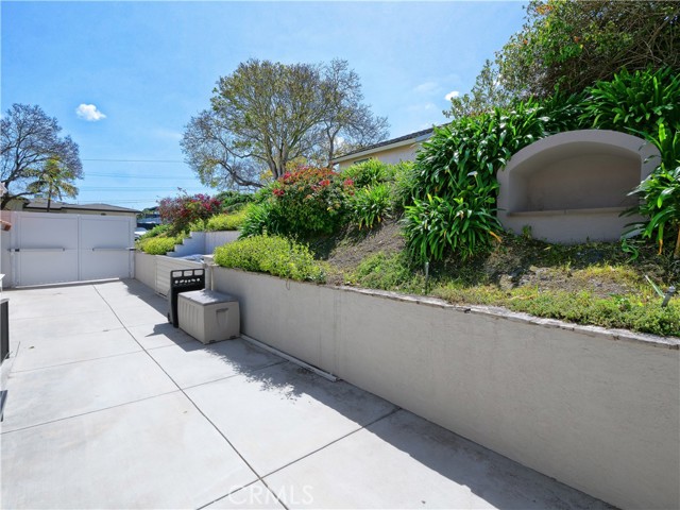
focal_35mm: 16
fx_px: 314
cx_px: 340
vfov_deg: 78.1
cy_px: 255
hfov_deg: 94.5
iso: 200
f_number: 14
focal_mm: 8
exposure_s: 1/125
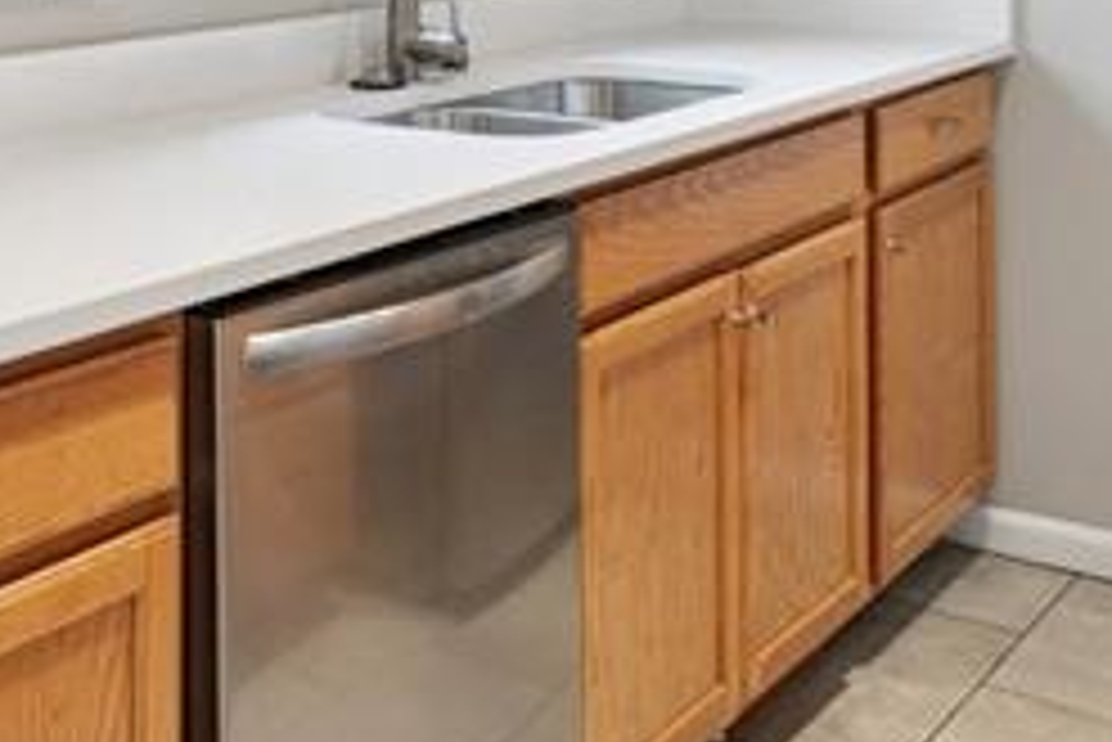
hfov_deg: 34.1
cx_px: 347
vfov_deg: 21.7
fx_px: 1793
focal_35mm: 58
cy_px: -148
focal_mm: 14
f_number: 11
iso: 800
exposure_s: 1/10
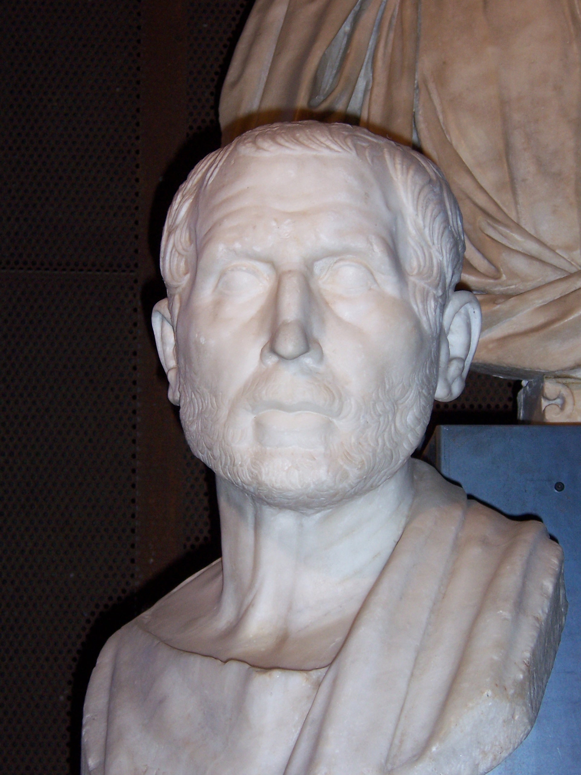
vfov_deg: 19.6
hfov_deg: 14.8
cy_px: 388
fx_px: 2238
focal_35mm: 100
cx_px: 290
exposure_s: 1/90
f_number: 4.9
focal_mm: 16.6
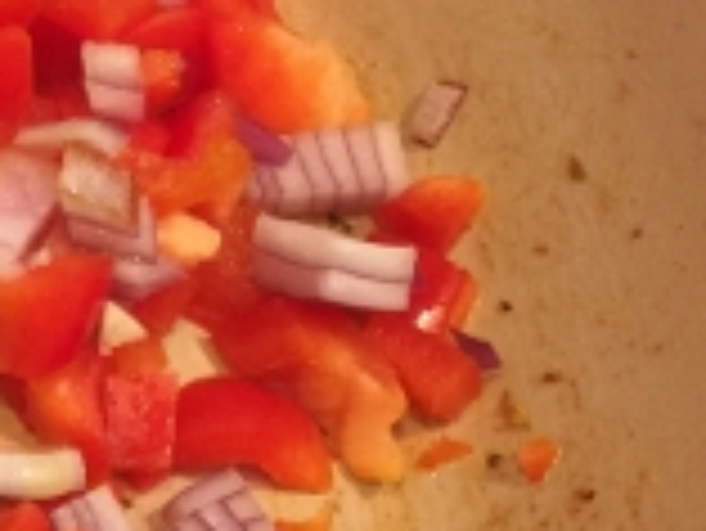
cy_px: 580
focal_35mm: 120
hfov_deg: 14.2
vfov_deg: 12.2
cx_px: -639
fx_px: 2449
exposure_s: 1/30
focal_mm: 4.15
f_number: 2.2
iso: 32
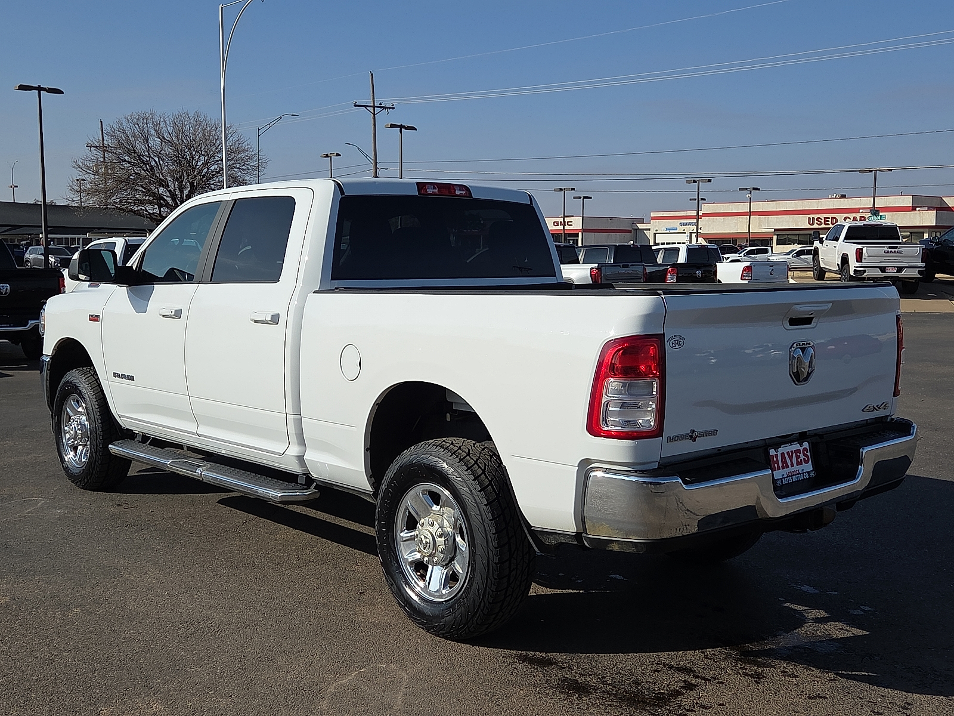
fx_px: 1075
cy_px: 358
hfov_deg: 47.9
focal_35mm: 39
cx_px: 477
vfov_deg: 36.8
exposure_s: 1/10000
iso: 67
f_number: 1.8
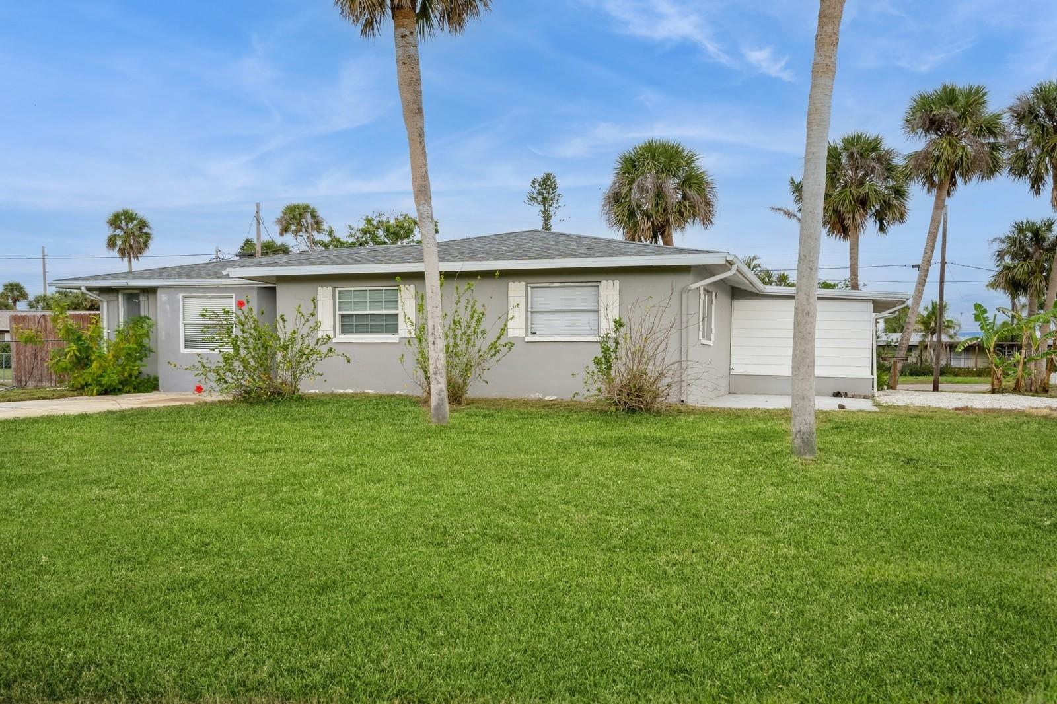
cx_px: 528
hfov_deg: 58.7
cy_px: 352
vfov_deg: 41.1
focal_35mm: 32
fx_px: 939
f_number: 8
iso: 200
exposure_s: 1/160
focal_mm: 32
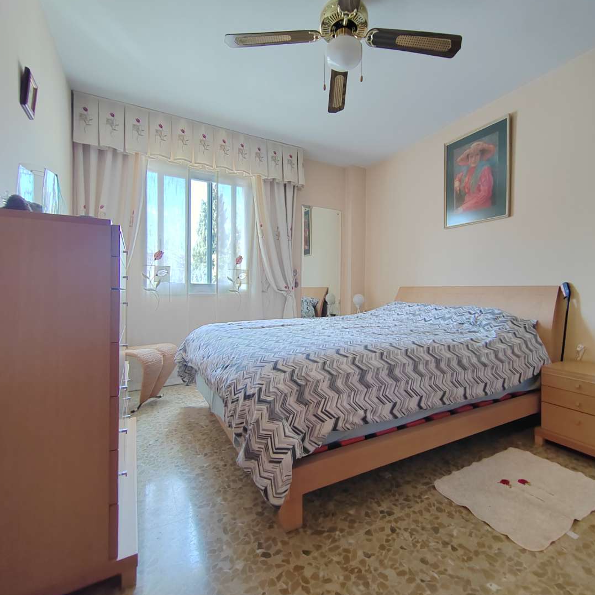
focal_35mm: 16
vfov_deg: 87.4
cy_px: 295
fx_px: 311
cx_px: 317
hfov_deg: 87.3
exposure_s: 1/33
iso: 640
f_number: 2.2
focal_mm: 2.16
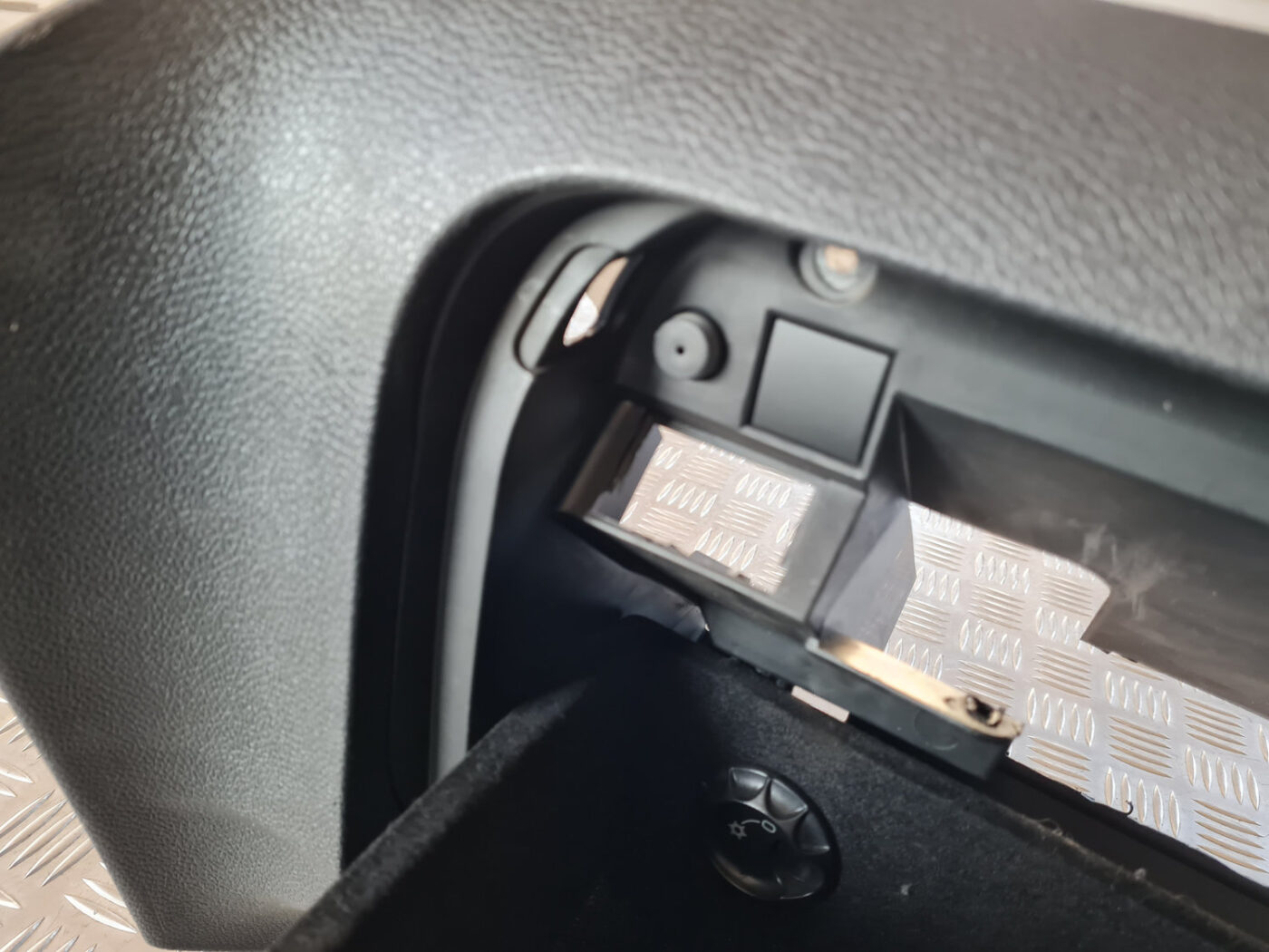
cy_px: 476
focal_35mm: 26
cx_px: 634
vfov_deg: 53.1
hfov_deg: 67.3
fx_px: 953
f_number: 1.8
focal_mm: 5.4
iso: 250
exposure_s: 1/50
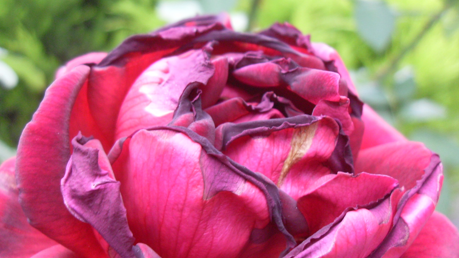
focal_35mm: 41
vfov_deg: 29.0
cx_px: 232
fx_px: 499
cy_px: 139
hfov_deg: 49.4
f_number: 2.8
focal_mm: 6.3
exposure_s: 1/45
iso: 200
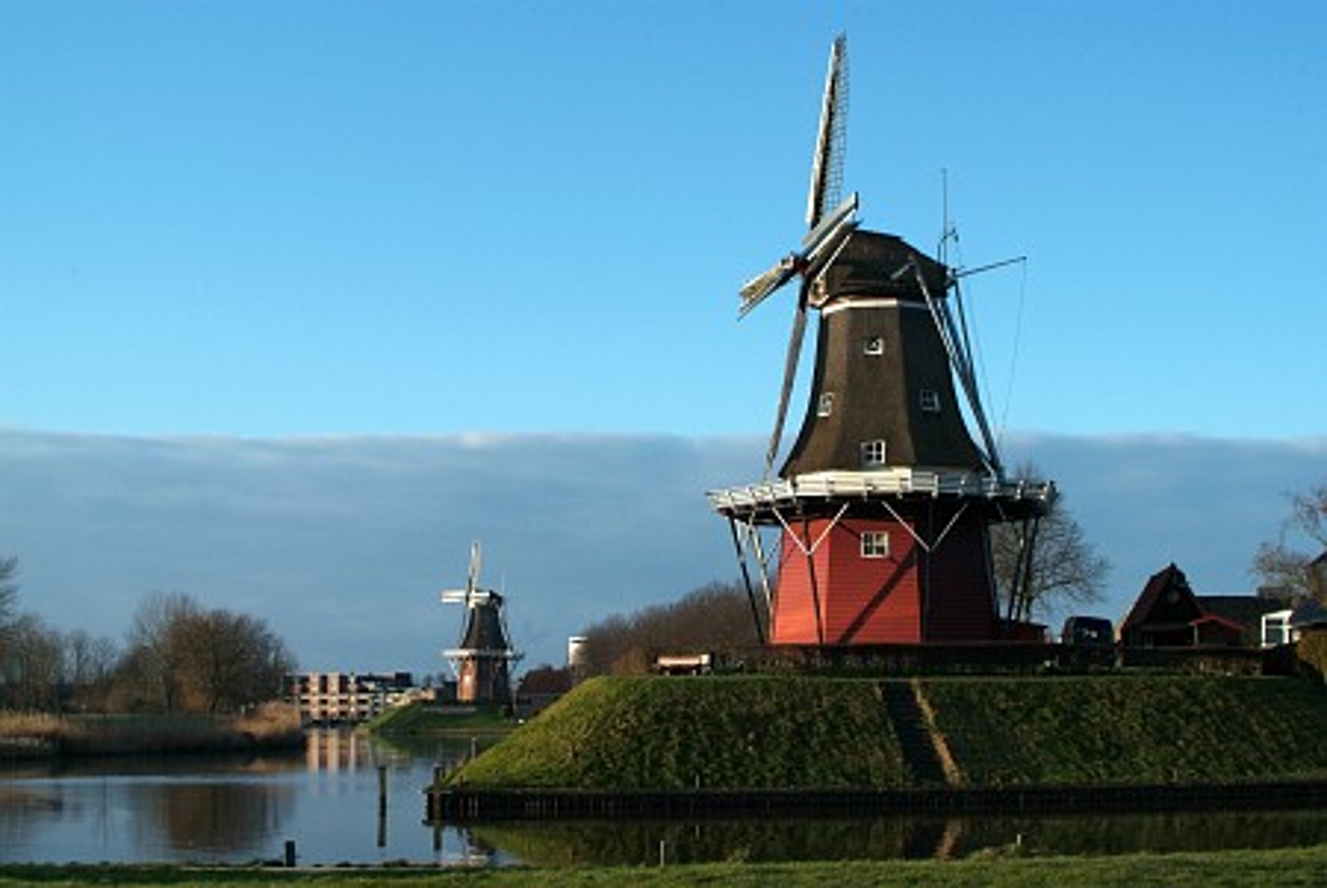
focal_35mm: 53
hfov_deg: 37.5
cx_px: 664
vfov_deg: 25.6
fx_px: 1955
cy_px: 444
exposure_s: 1/1000
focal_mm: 35
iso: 400
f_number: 6.7
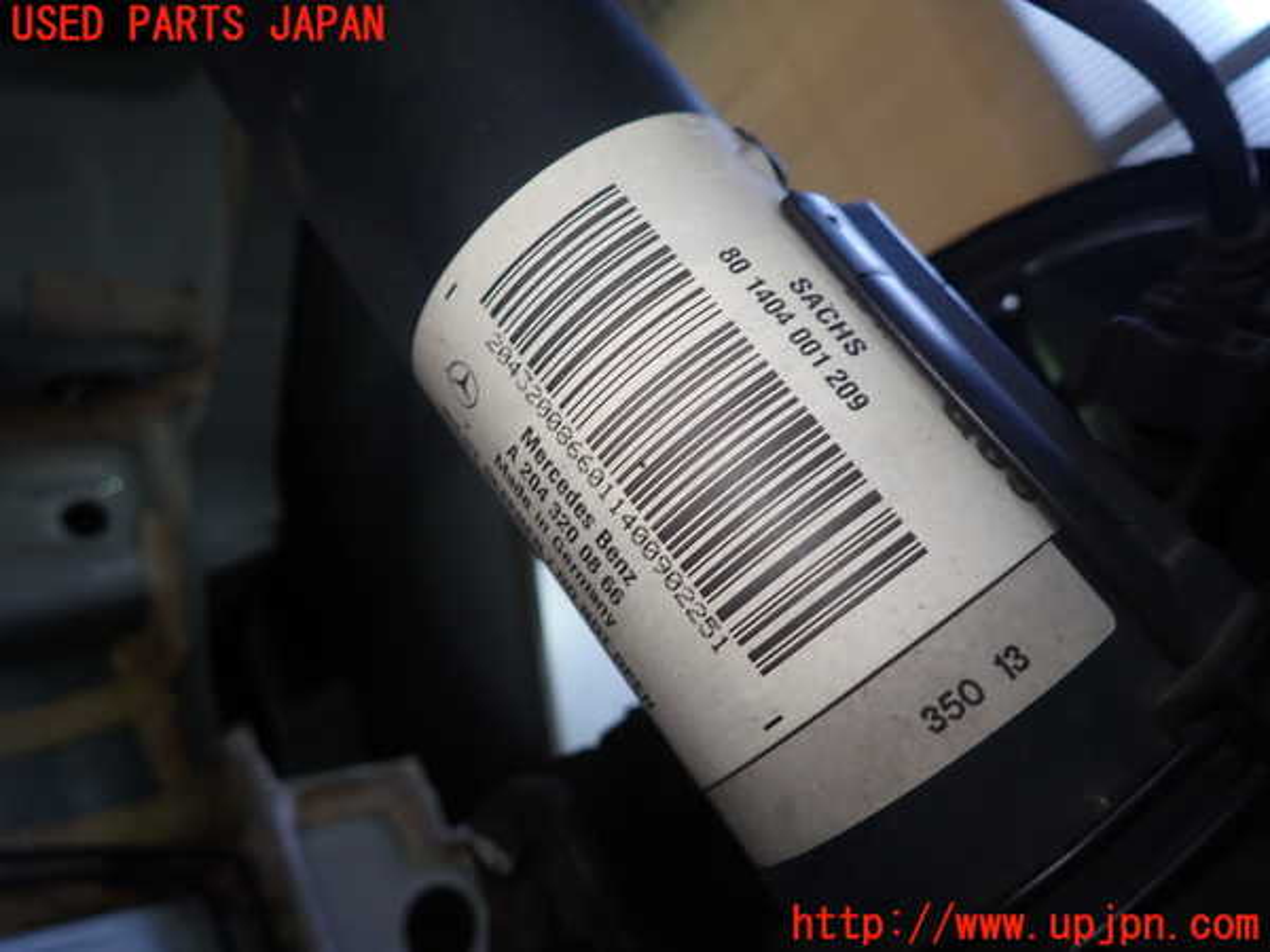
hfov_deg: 69.4
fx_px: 917
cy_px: 476
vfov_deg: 54.9
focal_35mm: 25
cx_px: 635
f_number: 2
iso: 160
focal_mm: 4.5
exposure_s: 1/60
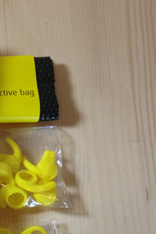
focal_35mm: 81
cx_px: -99
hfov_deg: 15.2
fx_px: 526
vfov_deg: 24.7
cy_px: 184
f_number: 2.4
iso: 50
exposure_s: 1/30
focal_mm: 4.13
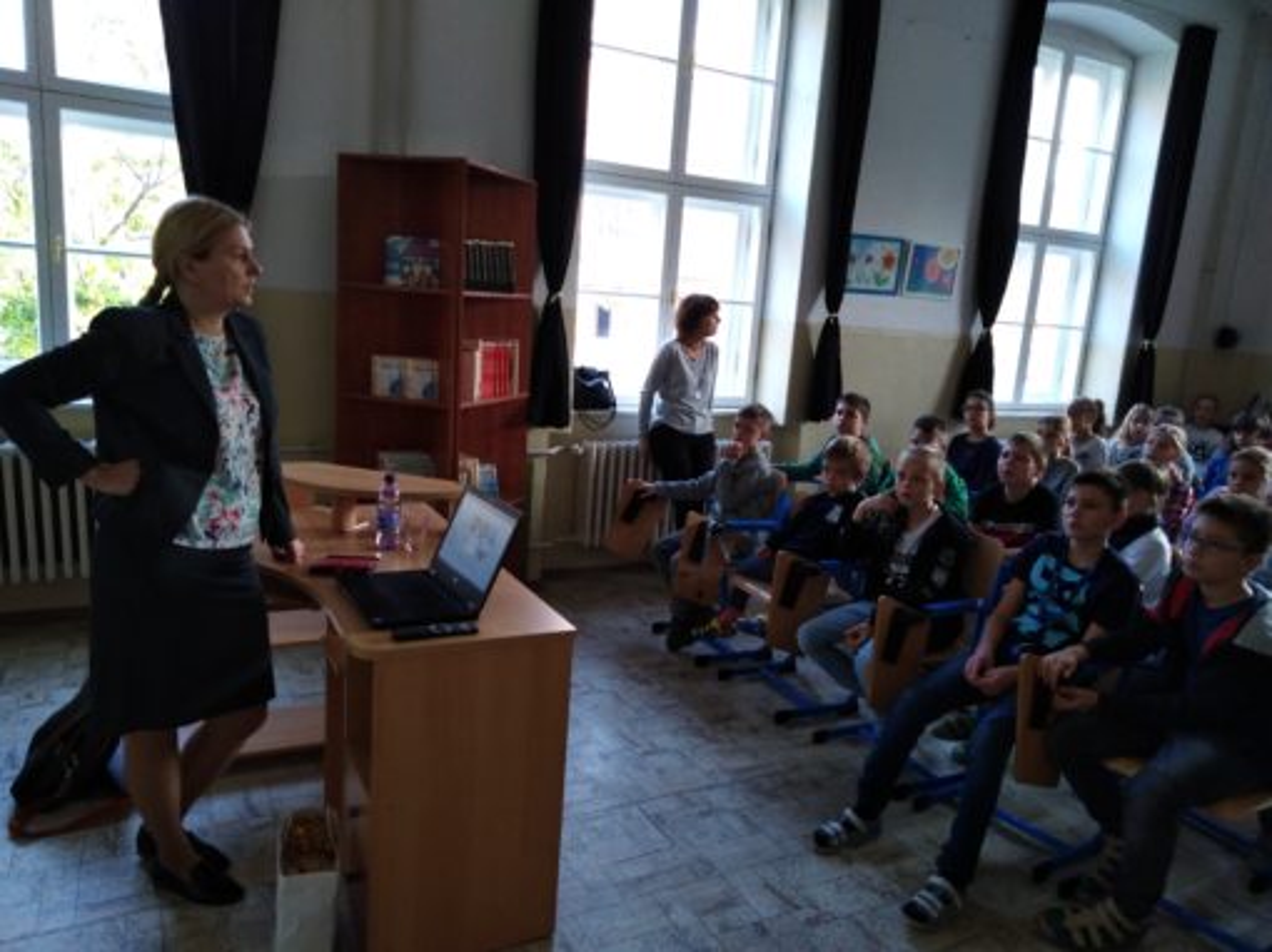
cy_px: 476
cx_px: 636
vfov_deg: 53.0
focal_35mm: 26
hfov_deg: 67.3
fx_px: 955
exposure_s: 1/25
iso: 381
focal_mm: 3.46
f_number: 2.2
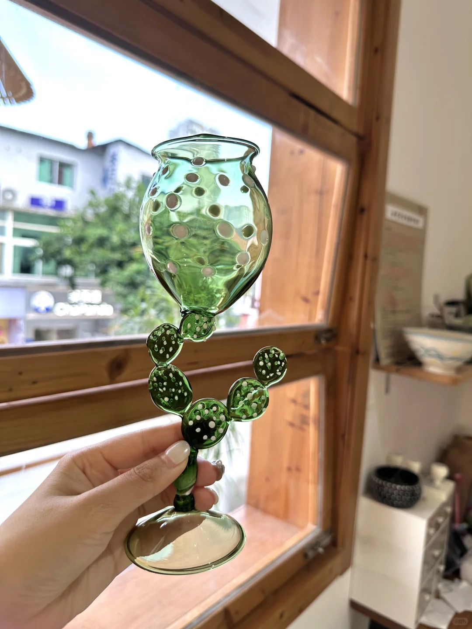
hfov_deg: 56.8
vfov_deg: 71.6
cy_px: 314
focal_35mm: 24
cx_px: 236
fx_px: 436
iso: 80
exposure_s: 1/194
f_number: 1.78
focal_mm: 6.86
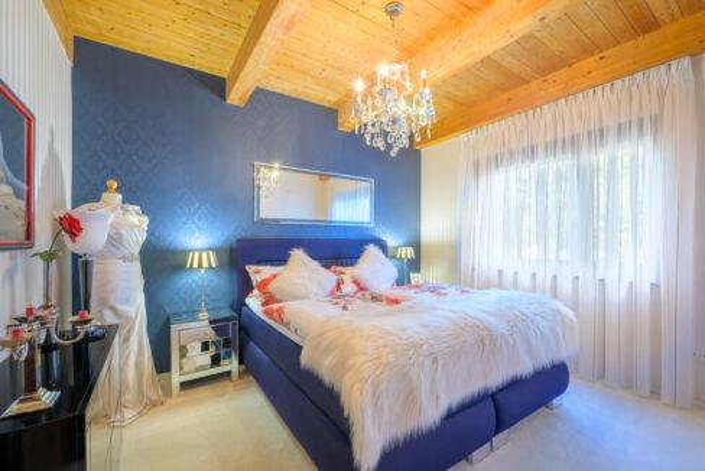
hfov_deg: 100.4
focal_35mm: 15
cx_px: 352
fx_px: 294
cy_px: 236
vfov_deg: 77.4
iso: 200
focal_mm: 15
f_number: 9
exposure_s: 1/8
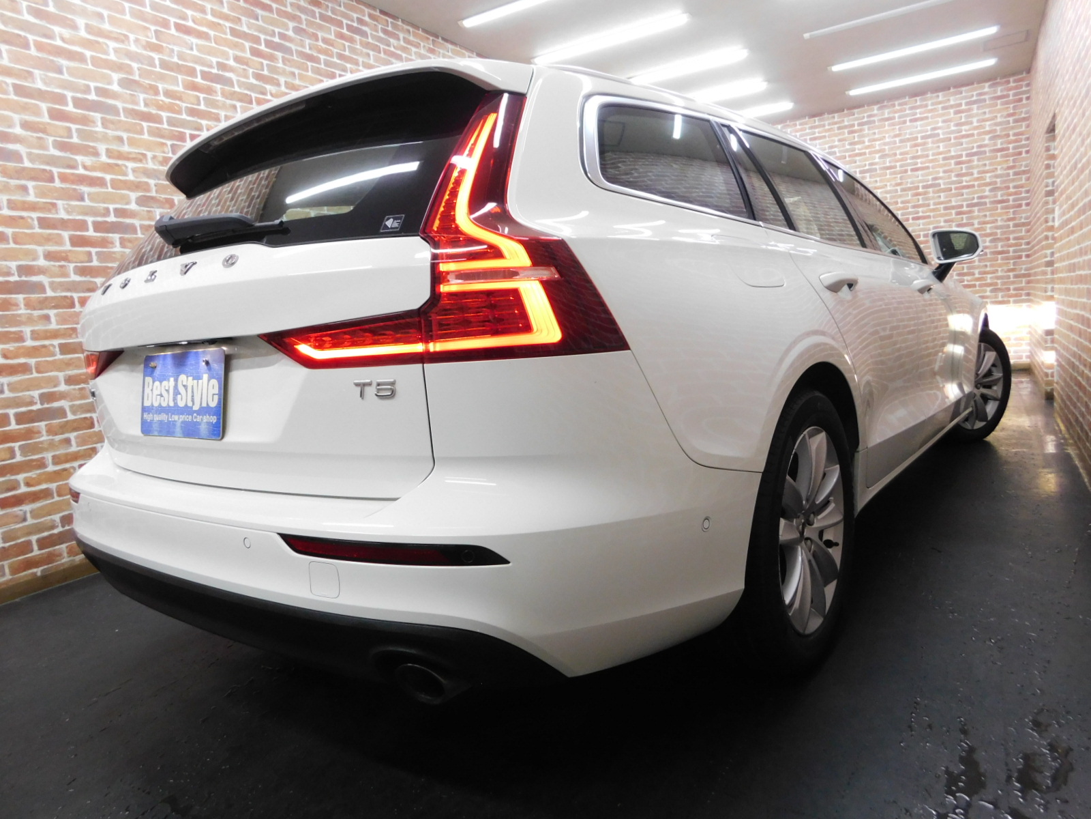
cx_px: 546
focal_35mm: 23
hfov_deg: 73.9
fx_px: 725
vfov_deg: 58.9
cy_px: 410
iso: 320
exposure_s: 1/30
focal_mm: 4
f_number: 3
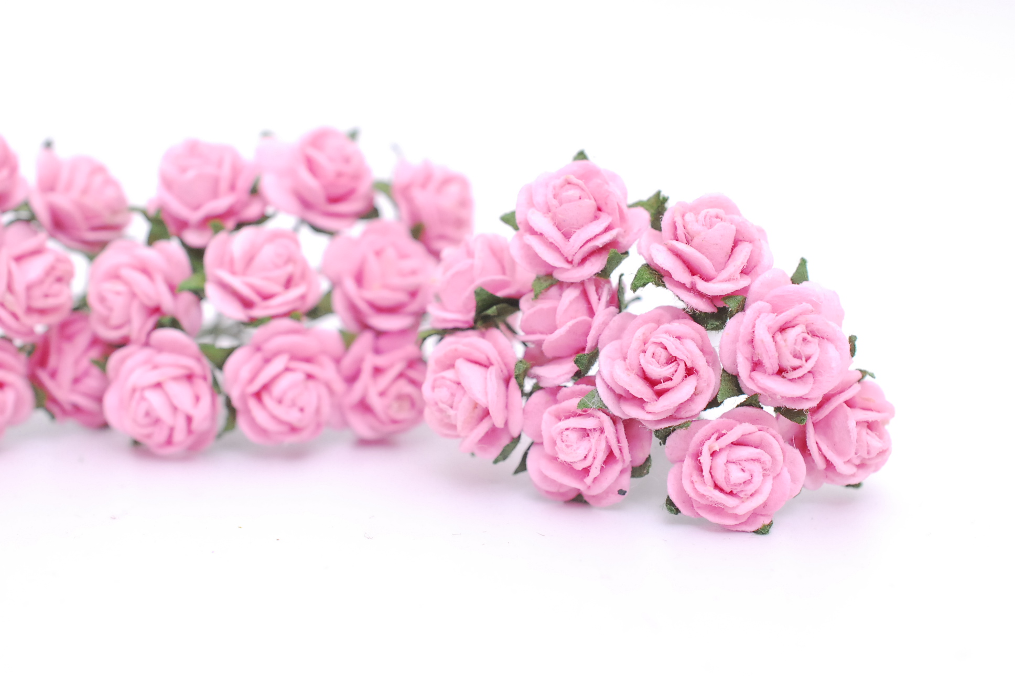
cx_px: 508
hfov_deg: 33.4
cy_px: 340
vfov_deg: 22.7
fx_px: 1694
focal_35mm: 60
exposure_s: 1/250
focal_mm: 40
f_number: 8
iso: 800
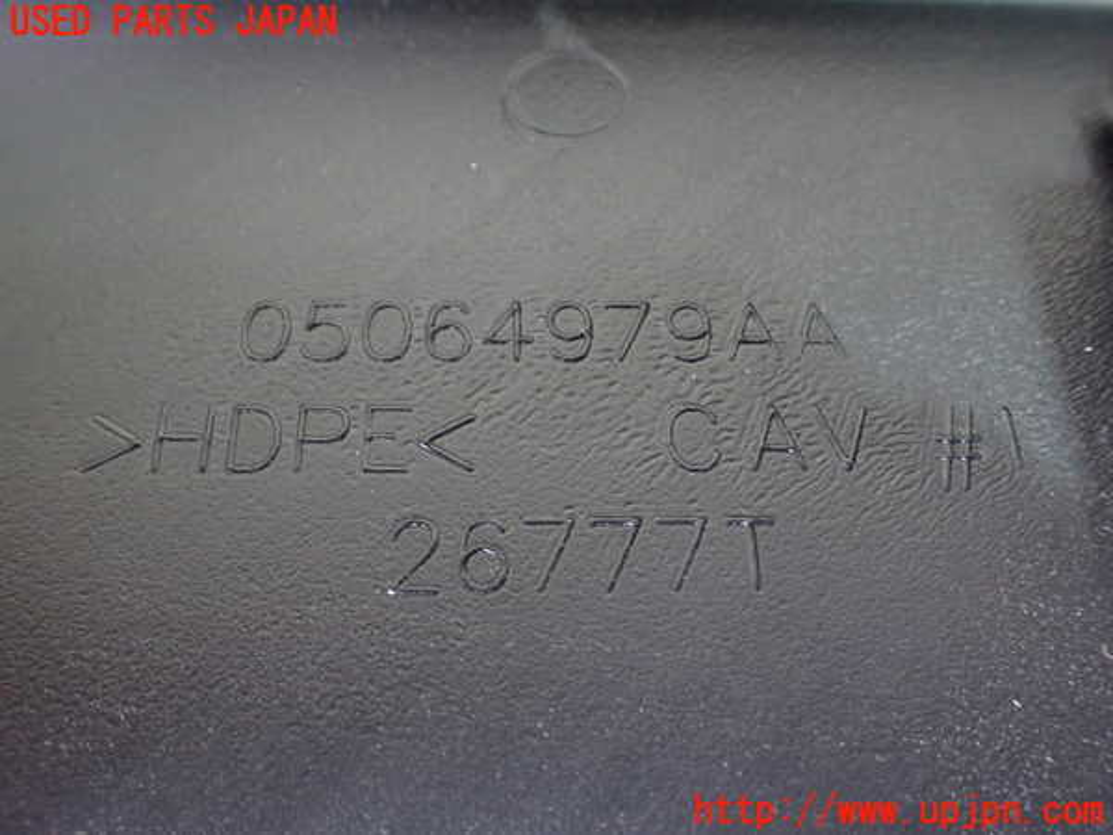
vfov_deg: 46.8
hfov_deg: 60.0
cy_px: 418
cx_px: 556
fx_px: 965
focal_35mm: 30
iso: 800
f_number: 2.3
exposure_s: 1/30
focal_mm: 5.4
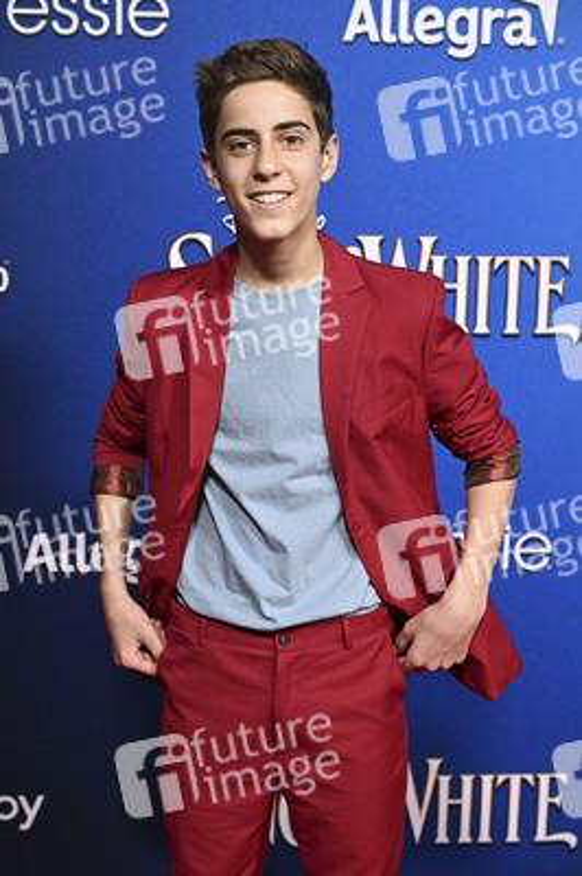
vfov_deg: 34.0
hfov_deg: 23.0
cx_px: 291
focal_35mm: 59
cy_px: 438
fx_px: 1433
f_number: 4.5
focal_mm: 59
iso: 3200
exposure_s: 1/250
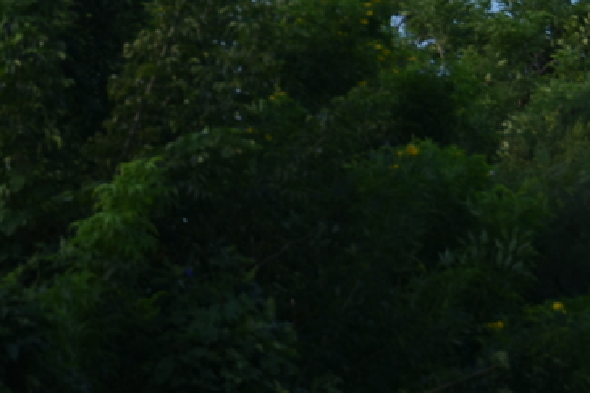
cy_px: -118
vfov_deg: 2.9
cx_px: 120
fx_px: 7764
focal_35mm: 474
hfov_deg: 4.3
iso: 100
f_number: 6.3
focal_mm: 135
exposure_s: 1/320
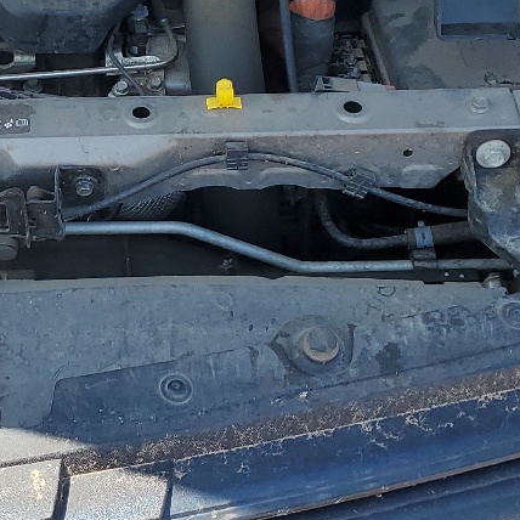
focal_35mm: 86
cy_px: 135
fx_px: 1462
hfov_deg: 19.8
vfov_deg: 20.0
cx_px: 56
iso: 50
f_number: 1.5
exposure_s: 1/1000
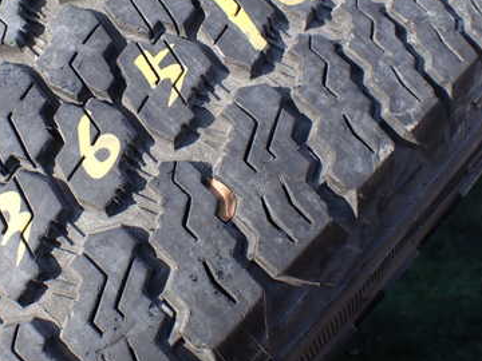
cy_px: 99
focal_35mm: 50
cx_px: 133
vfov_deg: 28.8
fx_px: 696
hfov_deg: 37.4
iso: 100
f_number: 3.2
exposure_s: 1/500
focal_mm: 5.4
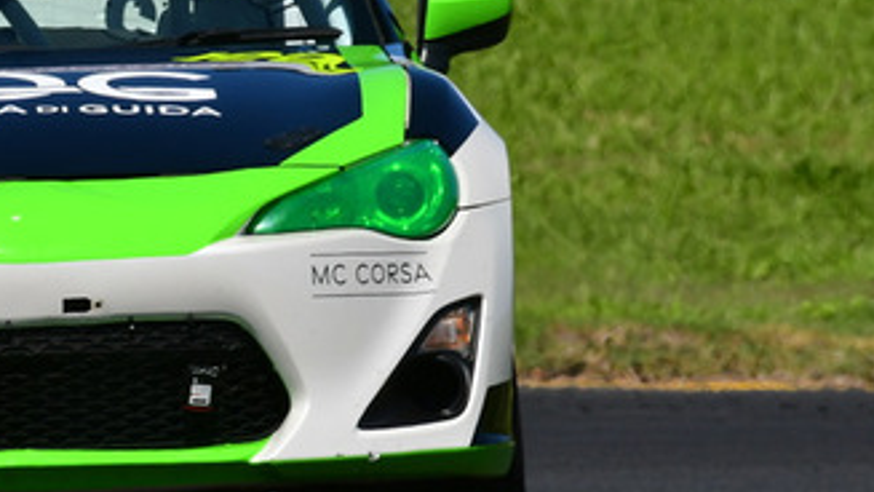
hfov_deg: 1.1
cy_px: 118
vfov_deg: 0.6
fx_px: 44500
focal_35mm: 1920
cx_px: 69
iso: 320
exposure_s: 1/640
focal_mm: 500
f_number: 11
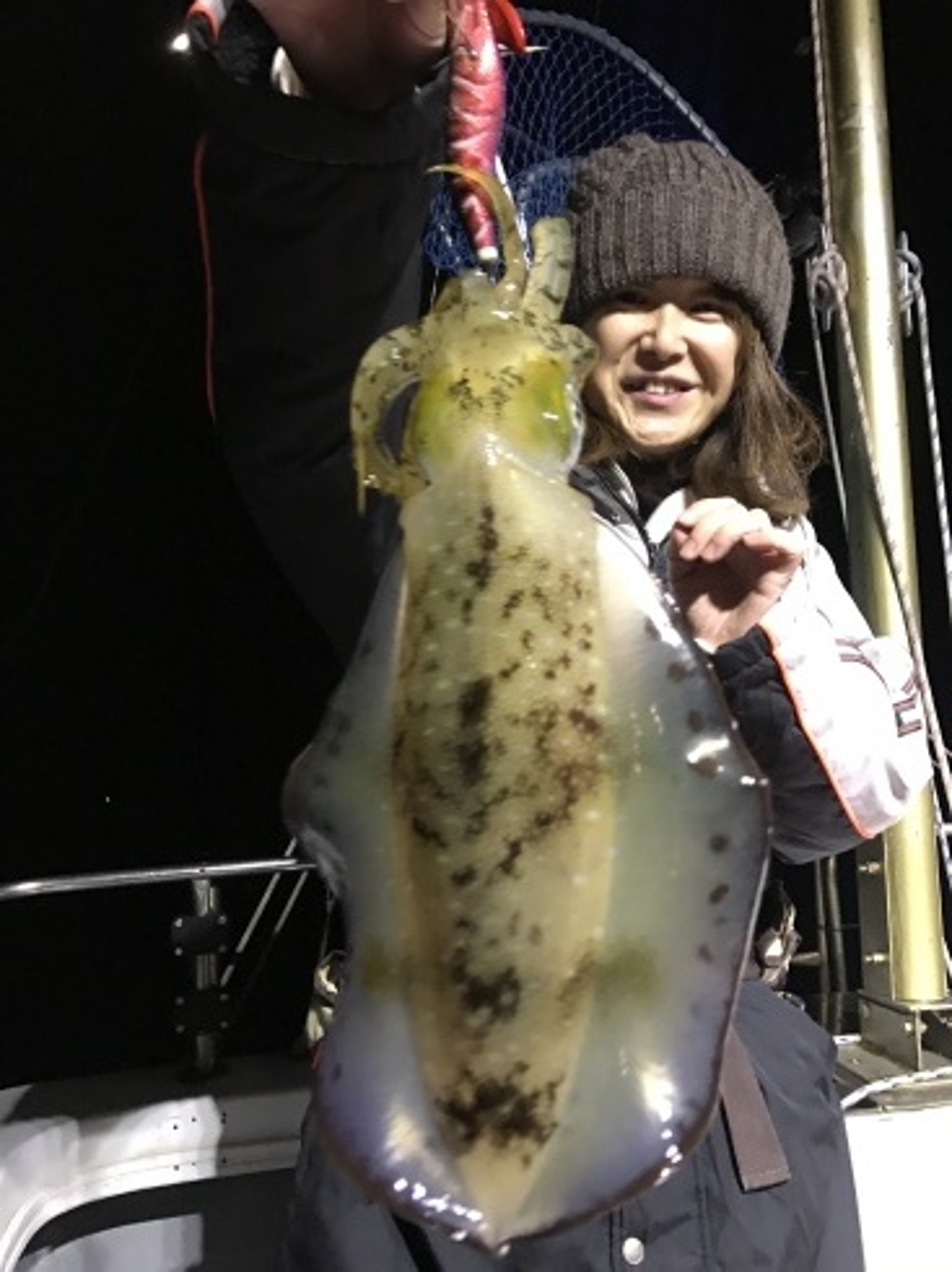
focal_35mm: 28
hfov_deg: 49.7
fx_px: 1028
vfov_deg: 63.5
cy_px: 636
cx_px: 476
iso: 100
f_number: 1.8
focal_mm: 3.99
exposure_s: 1/12
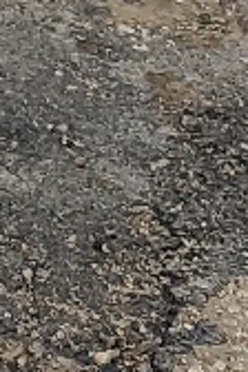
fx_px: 2655
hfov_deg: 4.8
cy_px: -886
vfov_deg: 6.9
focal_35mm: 257
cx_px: -766
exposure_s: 1/1429
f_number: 1.5
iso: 50
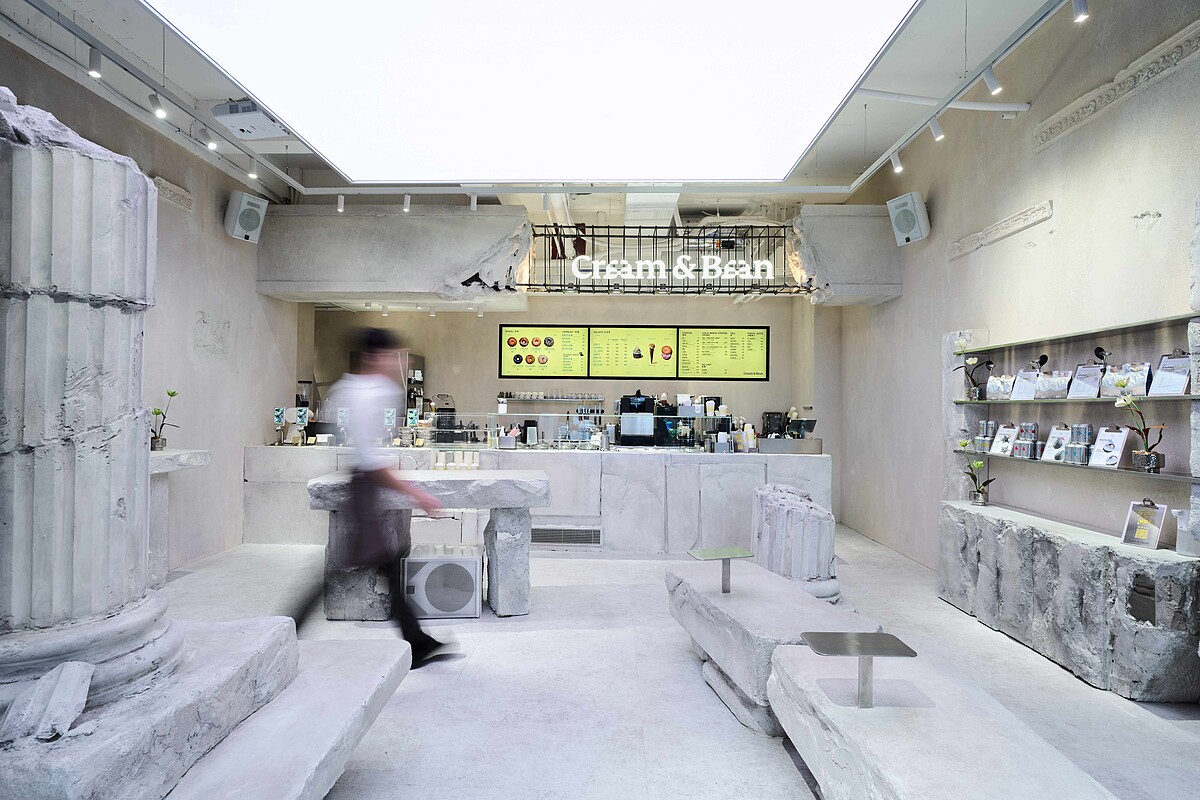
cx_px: 600
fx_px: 597
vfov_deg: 67.7
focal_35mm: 18
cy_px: 400
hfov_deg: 90.3
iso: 200
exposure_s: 1/8
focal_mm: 17.9
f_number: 9
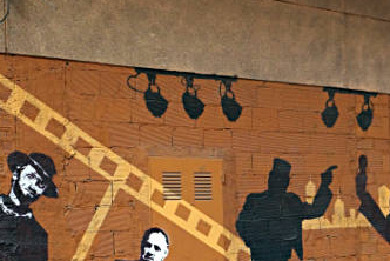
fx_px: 705
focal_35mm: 65
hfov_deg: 30.9
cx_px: 218
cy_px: 221
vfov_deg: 20.6
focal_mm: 24
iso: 1600
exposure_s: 1/400
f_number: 8
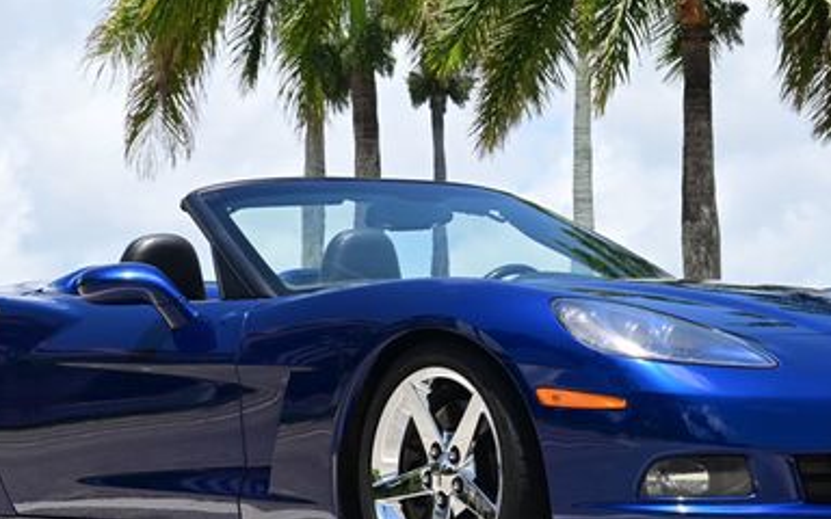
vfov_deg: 10.9
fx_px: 2714
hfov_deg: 17.4
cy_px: 169
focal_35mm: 120
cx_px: 467
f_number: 8
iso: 100
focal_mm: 47
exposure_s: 1/250
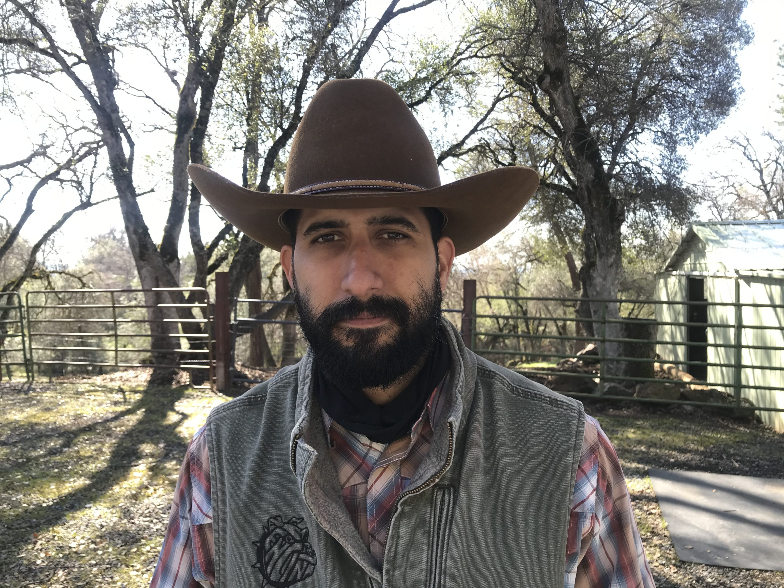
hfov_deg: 63.4
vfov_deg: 49.7
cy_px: 294
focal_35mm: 28
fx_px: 634
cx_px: 392
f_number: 1.8
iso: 20
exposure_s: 1/196
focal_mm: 3.99
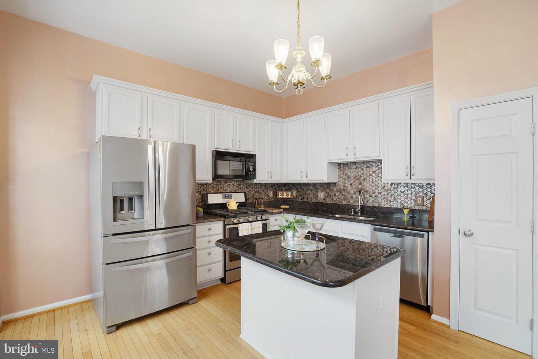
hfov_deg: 96.7
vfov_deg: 73.7
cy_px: 180
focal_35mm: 16
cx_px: 269
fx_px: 239
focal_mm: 16
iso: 1250
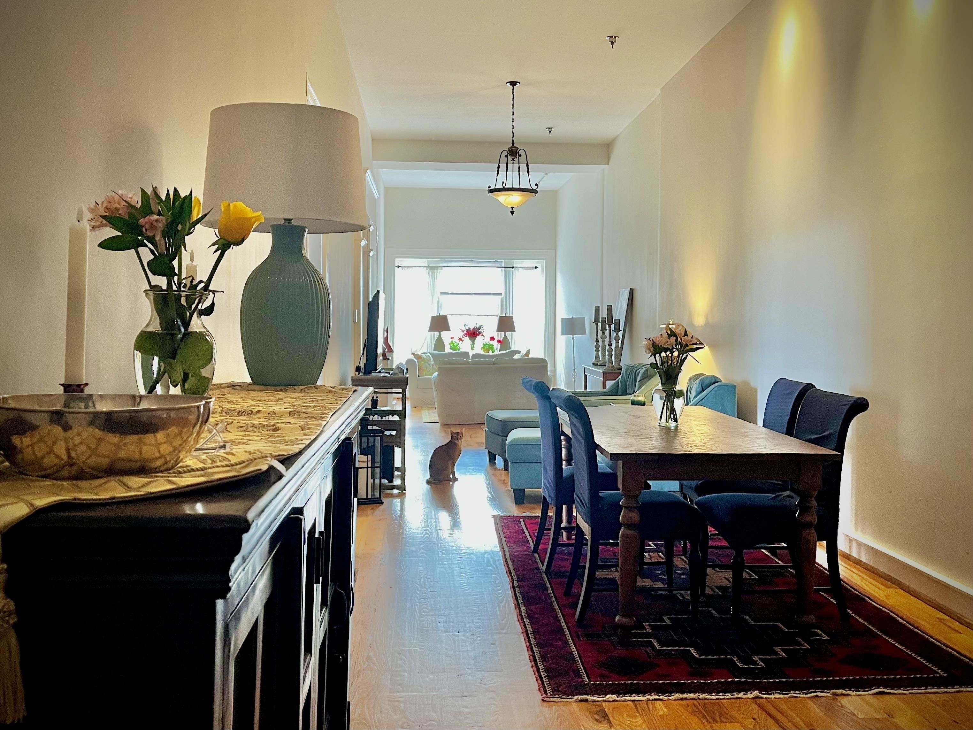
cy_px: 365
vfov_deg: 53.1
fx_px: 731
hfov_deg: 67.3
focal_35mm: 26
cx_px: 486
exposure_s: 1/60
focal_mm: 5.1
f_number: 1.6
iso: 200
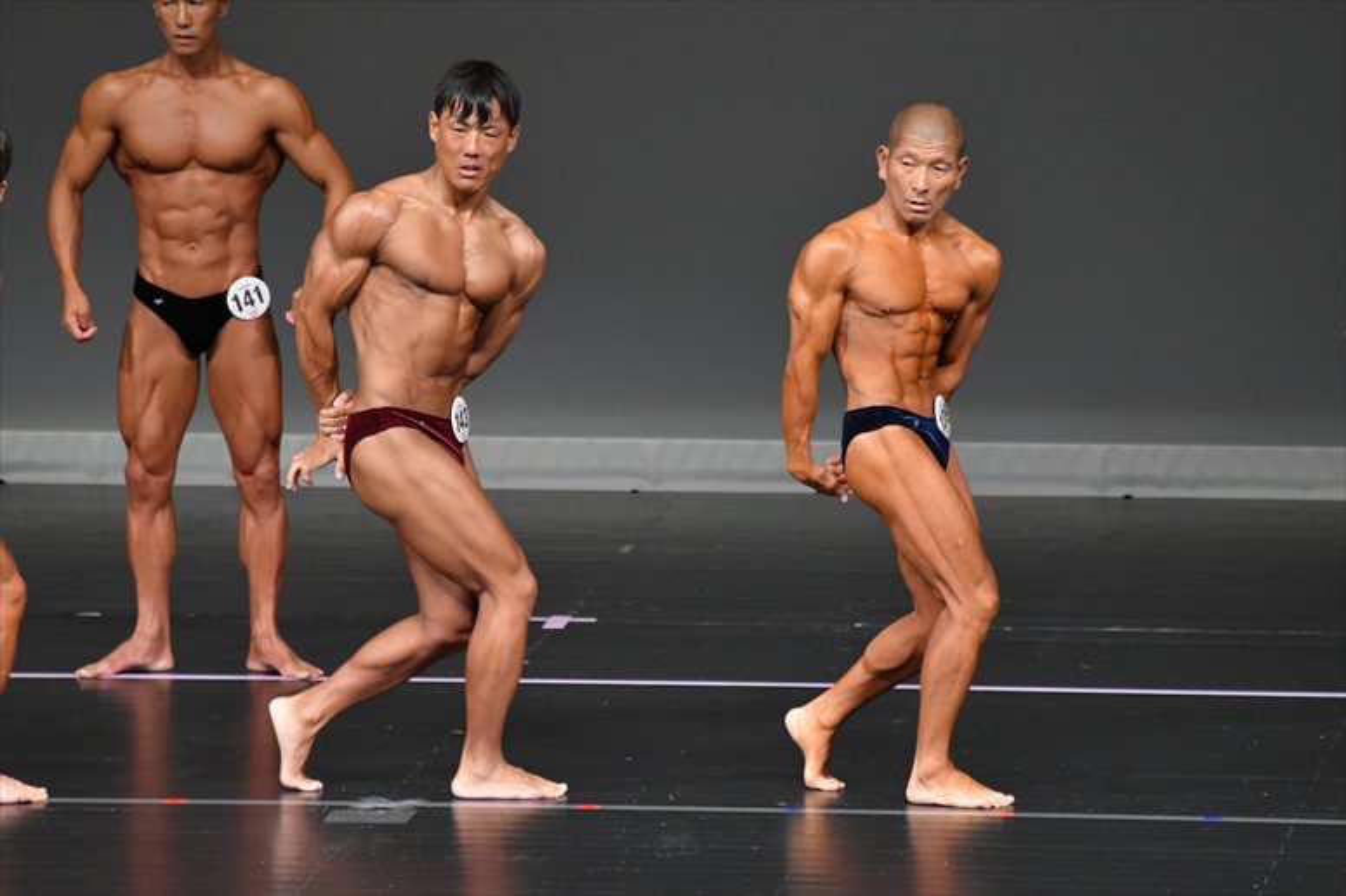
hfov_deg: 5.5
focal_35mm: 375
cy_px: 448
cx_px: 673
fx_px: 14014
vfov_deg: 3.7
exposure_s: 1/400
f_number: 5.6
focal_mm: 250
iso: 4000
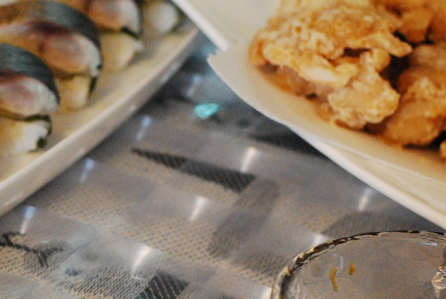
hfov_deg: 10.9
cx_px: -103
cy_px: 250
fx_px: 2295
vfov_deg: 7.4
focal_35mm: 185
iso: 1600
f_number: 4
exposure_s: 1/60
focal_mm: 50
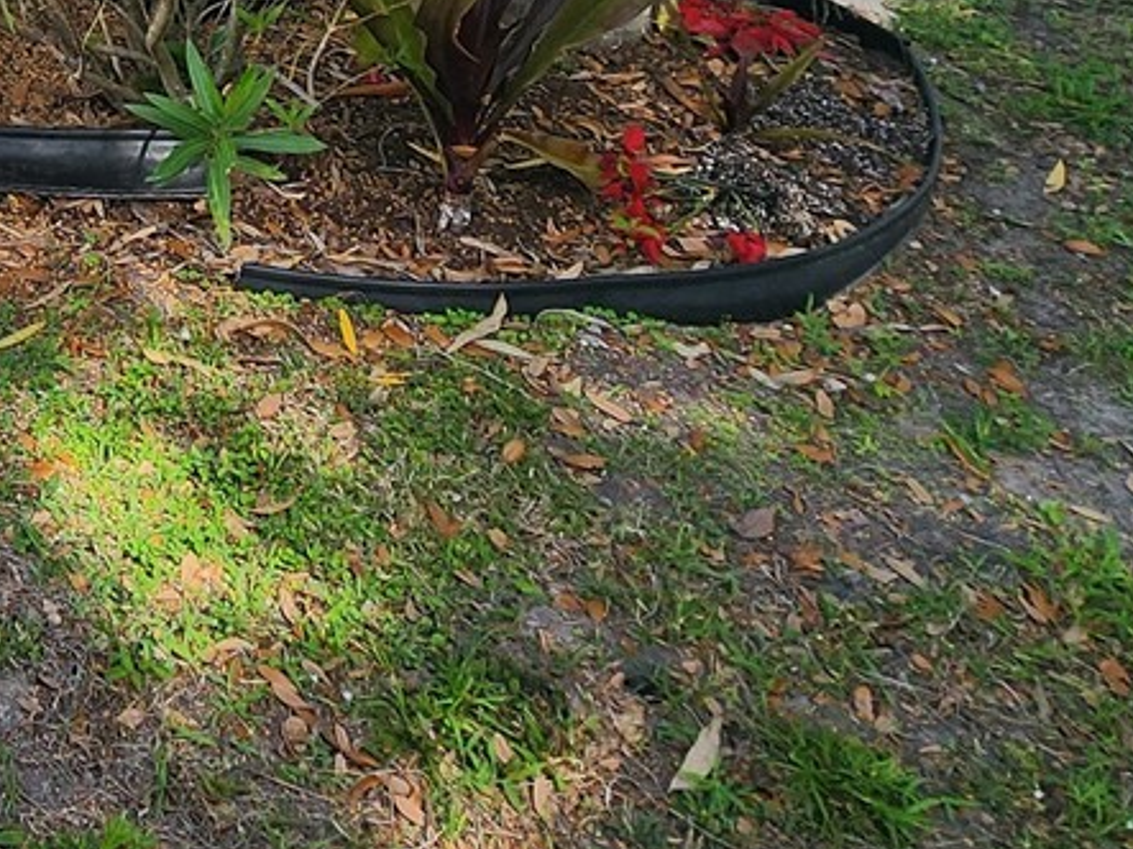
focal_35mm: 47
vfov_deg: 25.9
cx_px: -263
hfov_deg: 32.5
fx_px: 1538
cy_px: -284
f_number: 2.2
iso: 50
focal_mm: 2.2
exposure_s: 1/1073
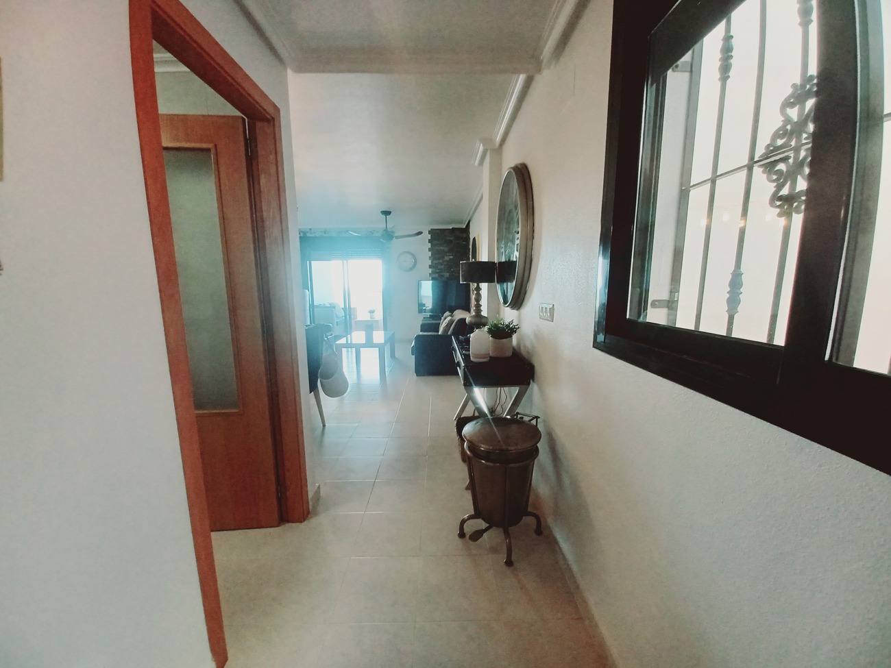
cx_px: 446
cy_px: 334
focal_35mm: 13
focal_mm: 1.42
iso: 100
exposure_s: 1/100
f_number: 2.2
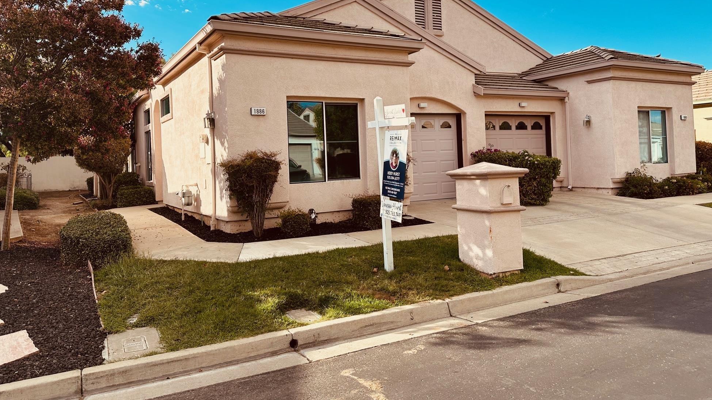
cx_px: 345
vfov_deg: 42.6
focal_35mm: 27
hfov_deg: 69.8
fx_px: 510
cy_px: 151
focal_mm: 6.86
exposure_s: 1/2967
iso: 80
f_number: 1.78
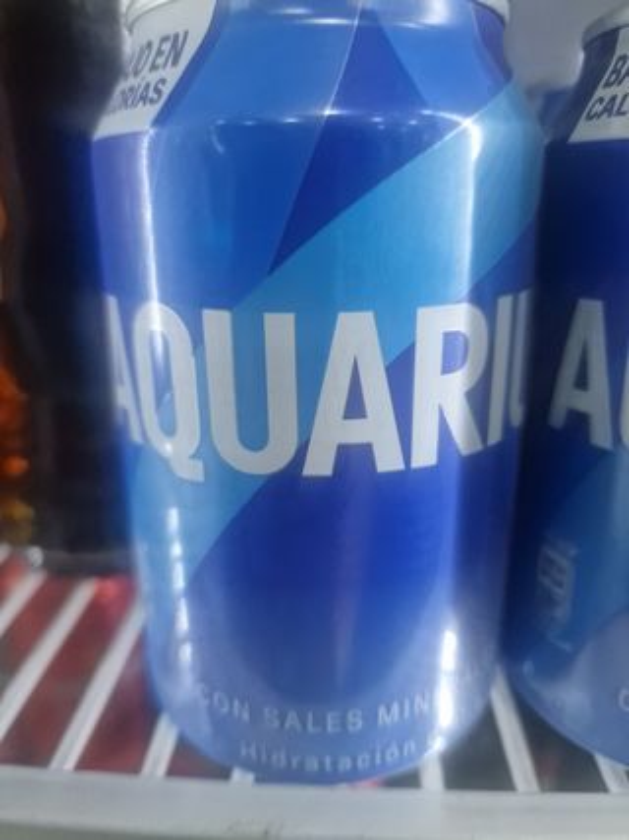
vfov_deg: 73.9
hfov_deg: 58.9
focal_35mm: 23
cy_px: 420
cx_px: 314
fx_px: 558
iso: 320
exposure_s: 1/120
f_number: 1.8
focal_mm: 6.4
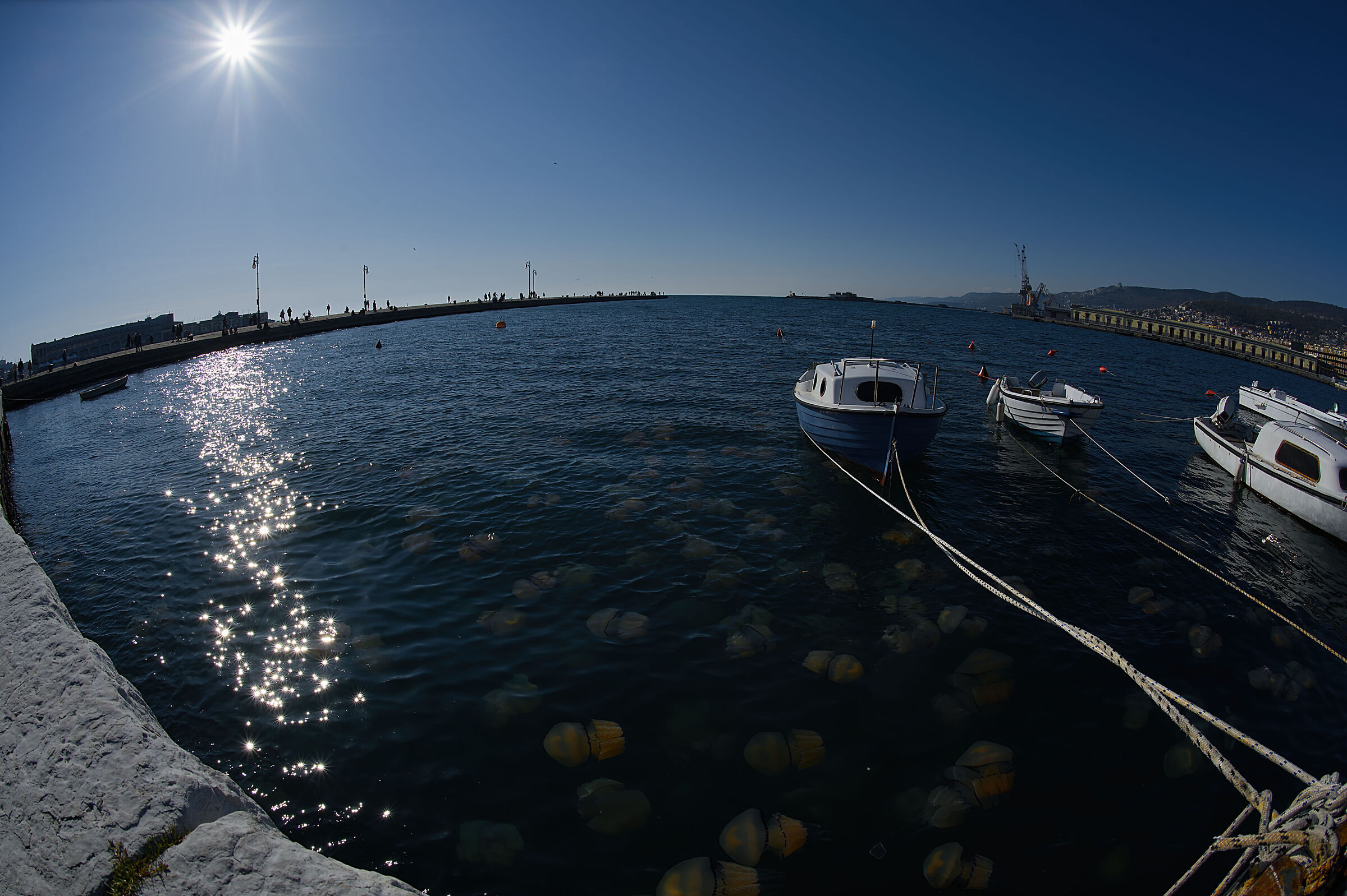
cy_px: 448
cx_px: 674
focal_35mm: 16
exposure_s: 1/500
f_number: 11
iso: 100
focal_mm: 16
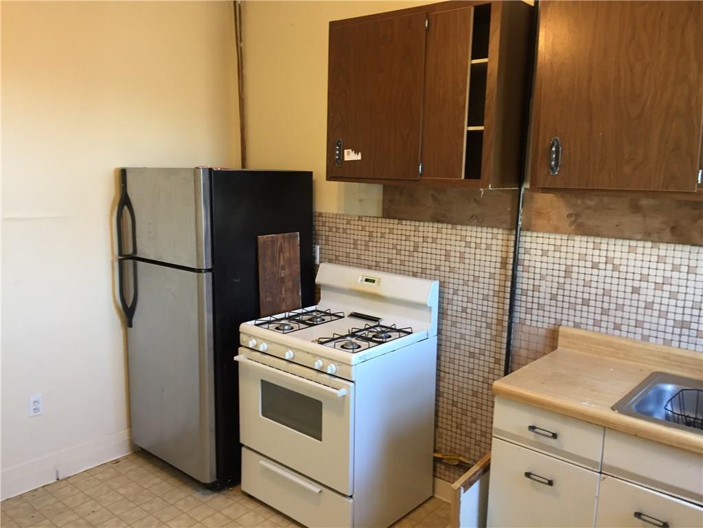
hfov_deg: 61.7
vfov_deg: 48.2
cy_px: 264
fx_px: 589
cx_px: 352
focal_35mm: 29
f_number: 2.2
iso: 80
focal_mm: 4.15
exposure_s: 1/30
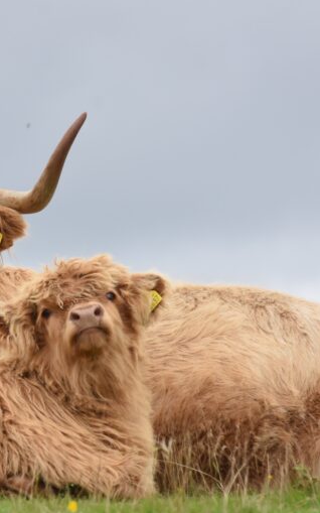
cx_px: 48
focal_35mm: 438
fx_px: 6113
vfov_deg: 4.8
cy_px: 257
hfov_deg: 3.0
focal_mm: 190
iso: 800
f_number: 5.6
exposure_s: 1/1600
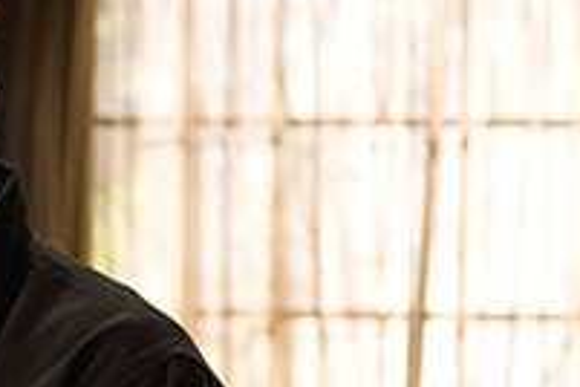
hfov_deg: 7.5
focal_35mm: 272
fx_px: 4382
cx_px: -115
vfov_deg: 5.0
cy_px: 448
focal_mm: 70
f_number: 2.8
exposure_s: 1/80
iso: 2000
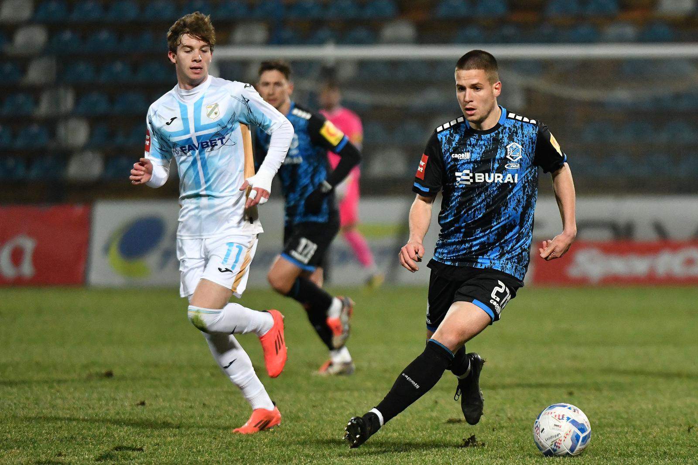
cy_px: 232
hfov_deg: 6.6
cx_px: 349
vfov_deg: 4.4
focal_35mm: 310
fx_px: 6011
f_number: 4
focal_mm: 310
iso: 4000
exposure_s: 1/1250
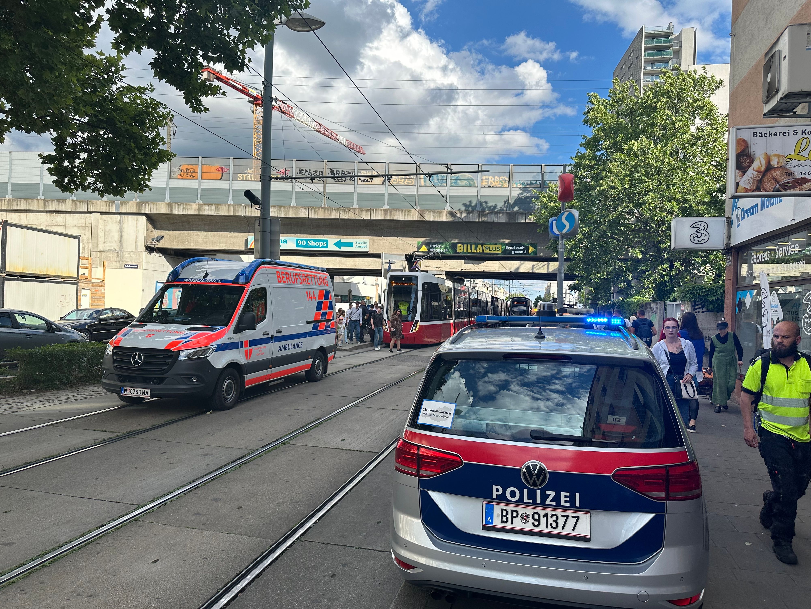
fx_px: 562
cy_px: 304
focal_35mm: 24
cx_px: 406
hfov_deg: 71.6
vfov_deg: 56.8
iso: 80
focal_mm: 6.86
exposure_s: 1/2809
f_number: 1.78
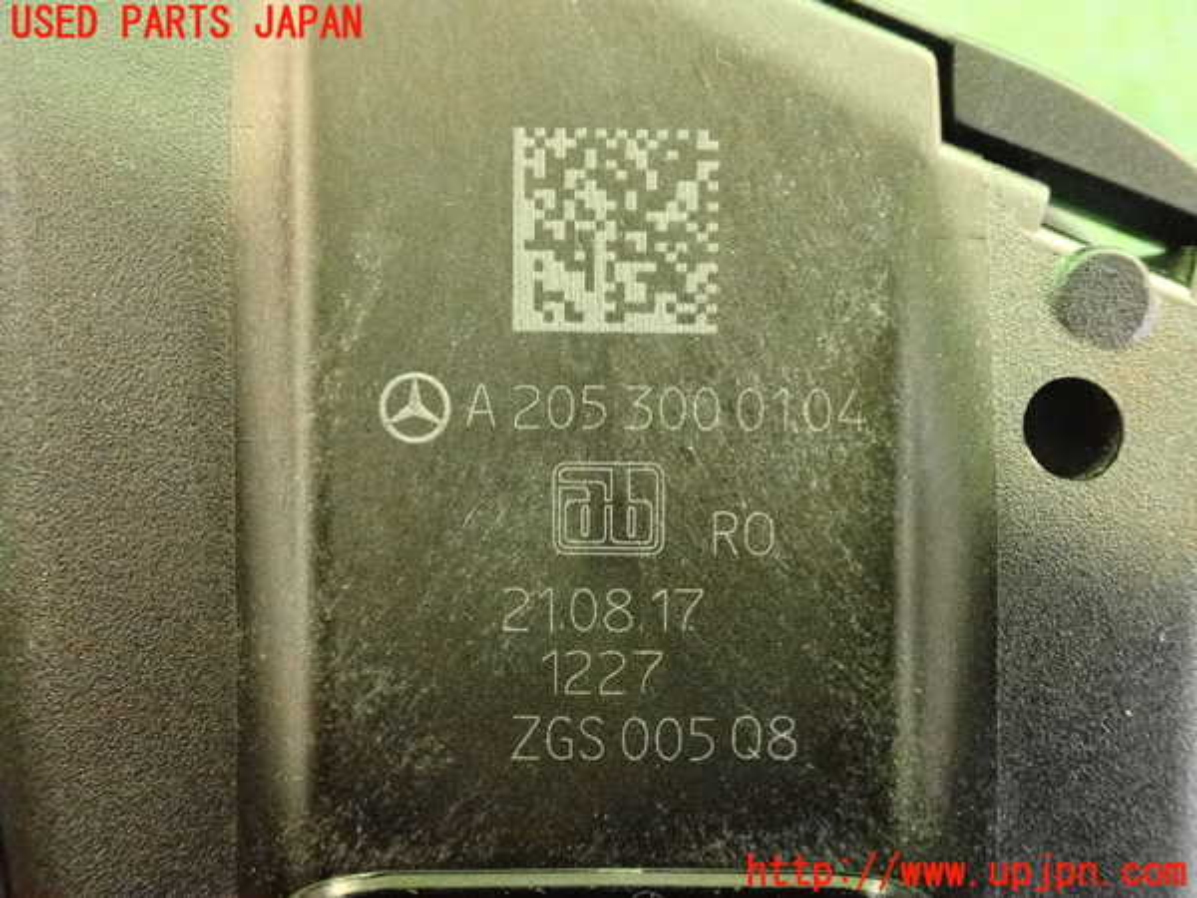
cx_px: 598
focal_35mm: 44
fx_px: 1521
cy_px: 449
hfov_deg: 42.9
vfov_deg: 32.9
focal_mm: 7.84
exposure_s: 1/125
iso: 5000
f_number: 2.9
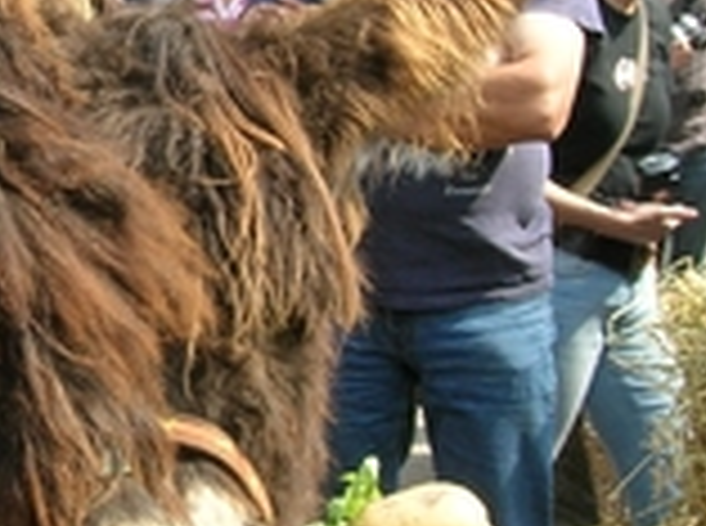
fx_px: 2808
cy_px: 207
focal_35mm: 138
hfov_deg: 14.1
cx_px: -22
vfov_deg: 10.7
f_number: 4.9
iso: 50
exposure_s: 1/129
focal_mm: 6
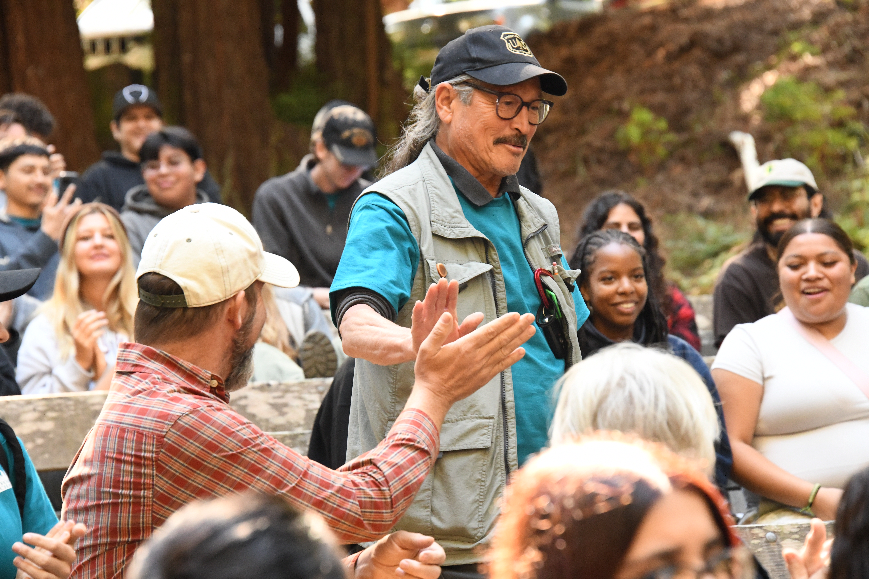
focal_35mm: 180
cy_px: 290
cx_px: 434
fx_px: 4345
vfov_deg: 7.6
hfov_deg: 11.4
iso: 7200
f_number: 8
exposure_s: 1/200
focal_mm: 180
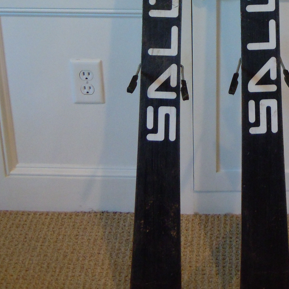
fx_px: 793
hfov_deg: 20.4
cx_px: 238
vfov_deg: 19.9
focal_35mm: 84
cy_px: -12
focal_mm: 7.1
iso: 400
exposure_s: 1/15
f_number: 3.7
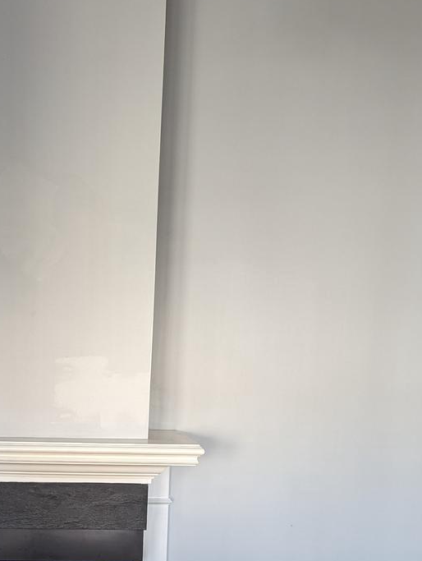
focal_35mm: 54
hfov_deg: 26.2
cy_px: 567
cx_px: 44
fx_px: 876
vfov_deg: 32.5
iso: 84
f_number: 1.85
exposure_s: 1/23.8
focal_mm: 6.81
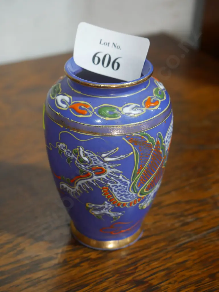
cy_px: 146
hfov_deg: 25.3
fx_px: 489
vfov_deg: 33.2
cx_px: 110
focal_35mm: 58
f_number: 6.3
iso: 1250
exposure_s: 1/60
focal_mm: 29
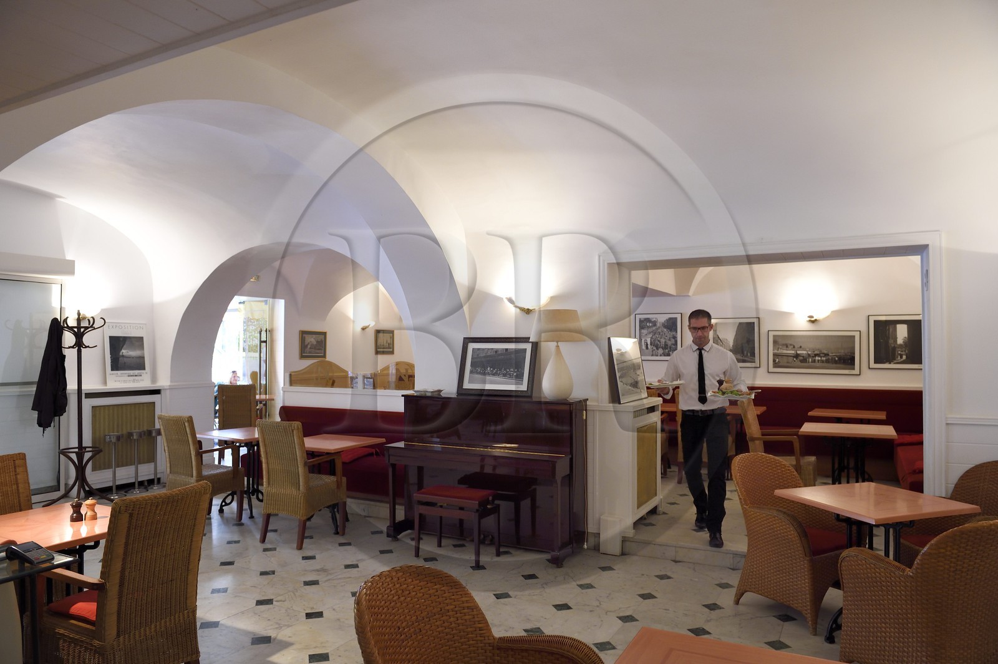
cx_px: 499
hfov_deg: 73.8
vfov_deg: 53.1
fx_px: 665
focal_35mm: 24
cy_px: 332
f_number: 5
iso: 1600
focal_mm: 24
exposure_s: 1/50
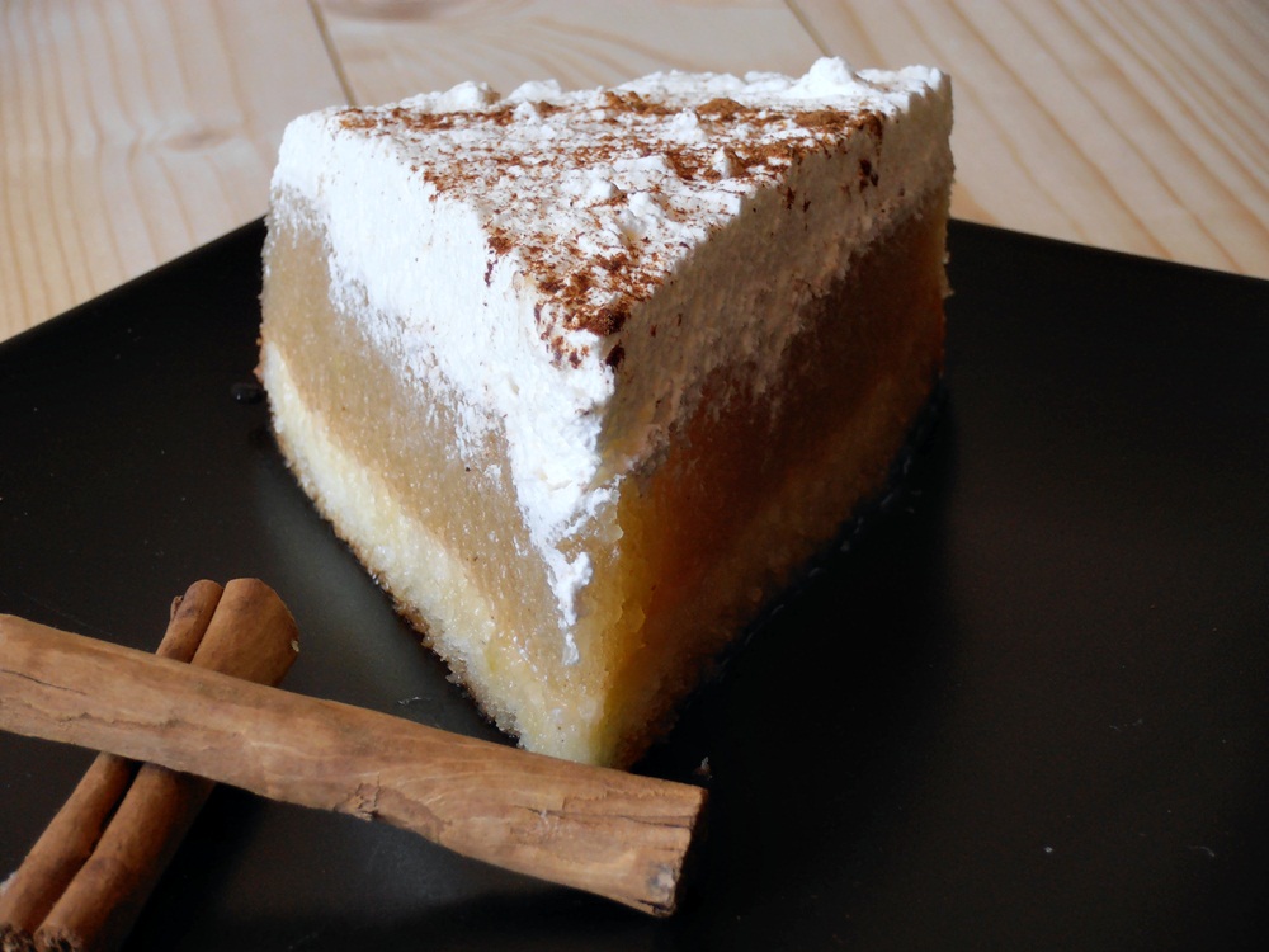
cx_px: 634
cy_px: 476
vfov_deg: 10.7
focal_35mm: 138
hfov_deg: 14.3
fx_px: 5059
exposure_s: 1/40
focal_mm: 24.39
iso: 100
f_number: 5.8
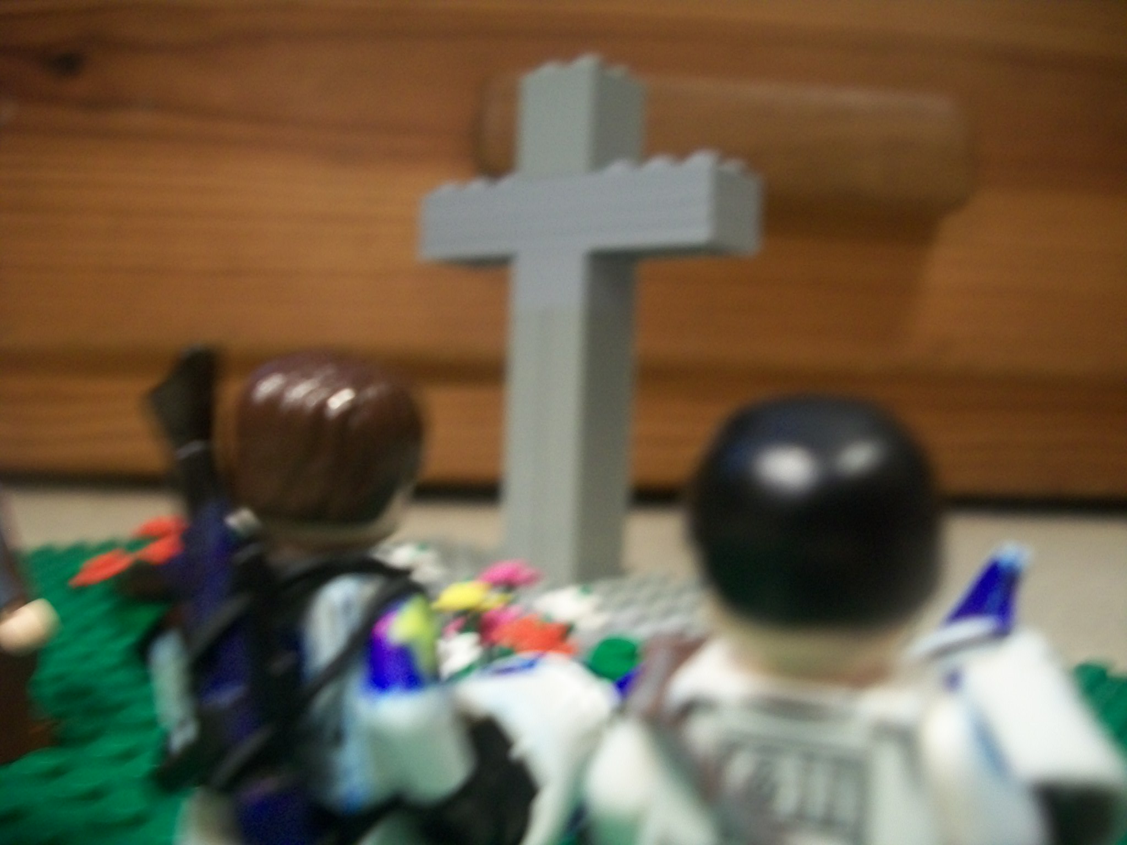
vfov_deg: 44.2
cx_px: 564
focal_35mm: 32
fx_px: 1042
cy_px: 422
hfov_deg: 56.8
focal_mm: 5.7
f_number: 2.9
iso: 160
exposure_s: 1/10
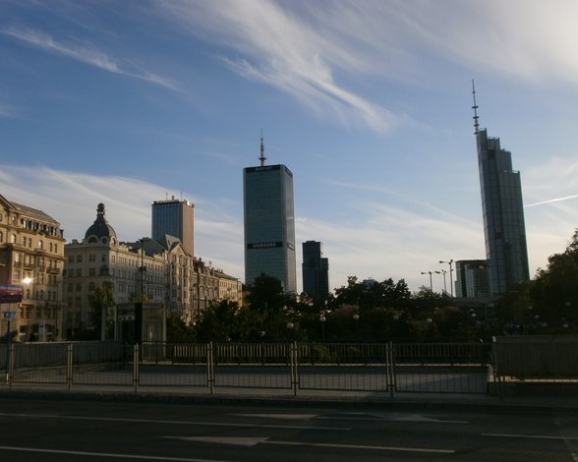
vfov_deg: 43.3
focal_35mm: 34
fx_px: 581
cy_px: 230
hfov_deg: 52.9
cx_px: 282
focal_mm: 5.8
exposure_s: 1/1600
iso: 100
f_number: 3.1
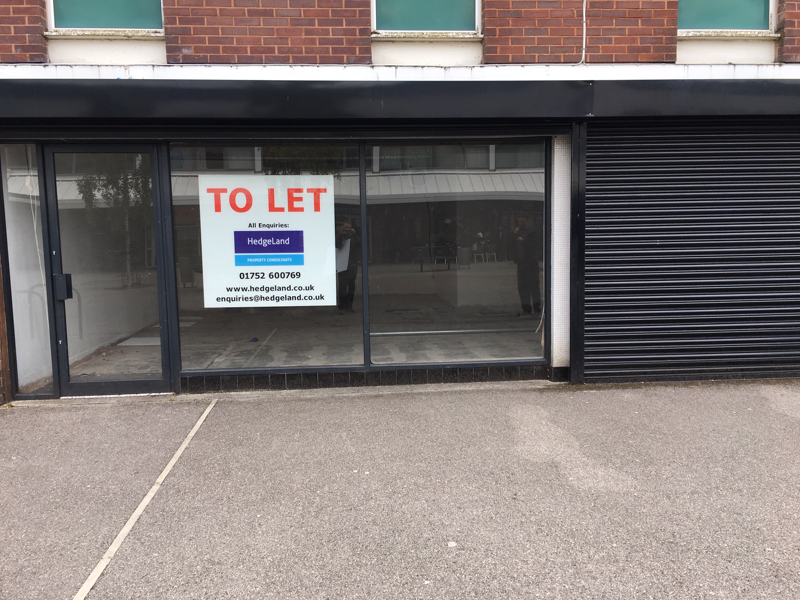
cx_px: 400
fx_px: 670
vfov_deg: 48.2
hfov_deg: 61.7
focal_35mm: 29
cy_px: 300
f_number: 2.2
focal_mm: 4.15
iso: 25
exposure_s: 1/382
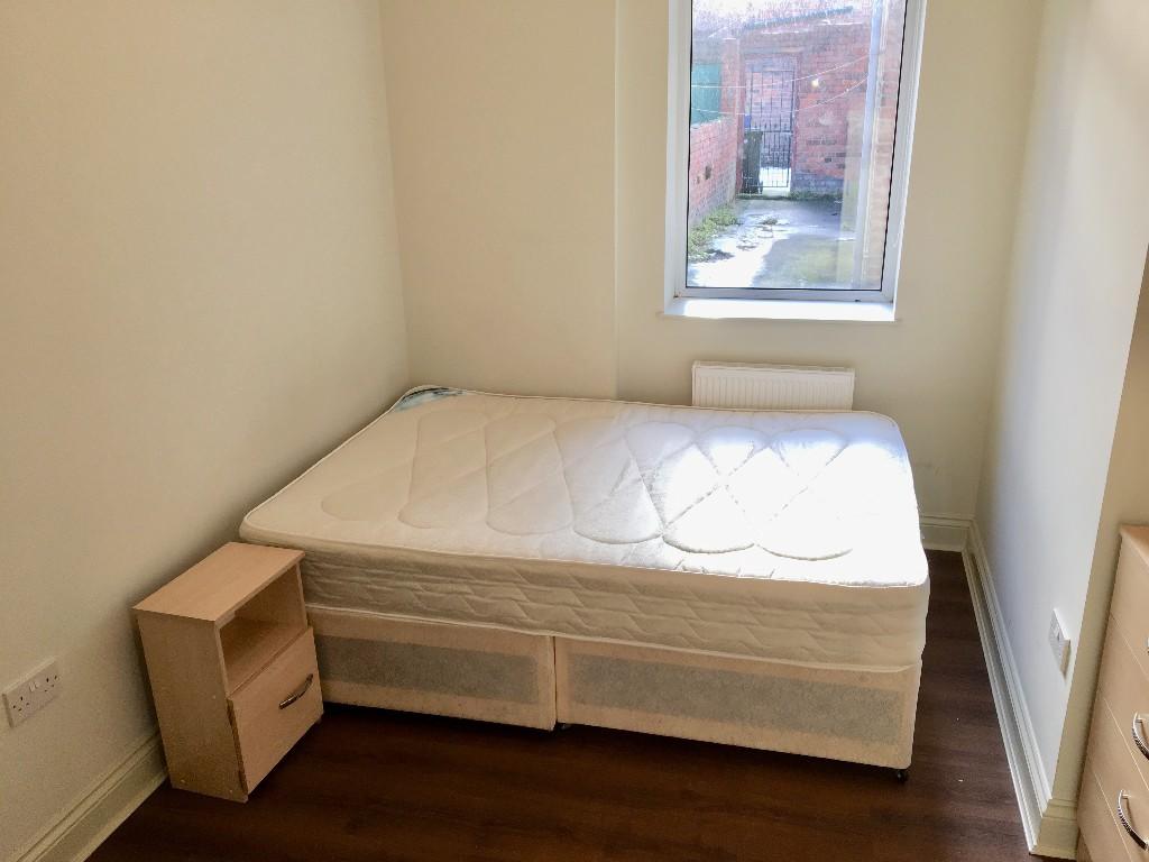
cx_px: 574
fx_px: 963
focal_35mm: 29
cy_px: 431
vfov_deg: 48.2
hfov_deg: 61.7
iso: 32
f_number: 2.2
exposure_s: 1/50
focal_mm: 4.15
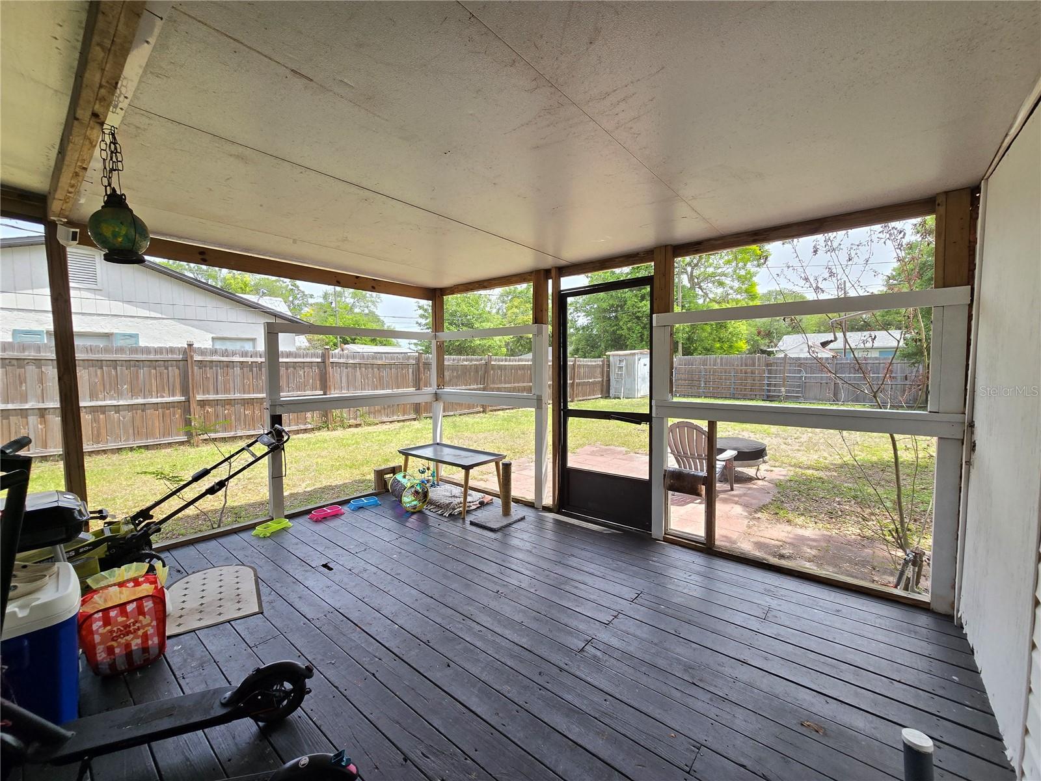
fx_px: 391
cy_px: 390
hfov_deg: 106.2
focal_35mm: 13
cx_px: 520
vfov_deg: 89.9
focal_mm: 2.2
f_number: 2.2
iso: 50
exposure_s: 1/298
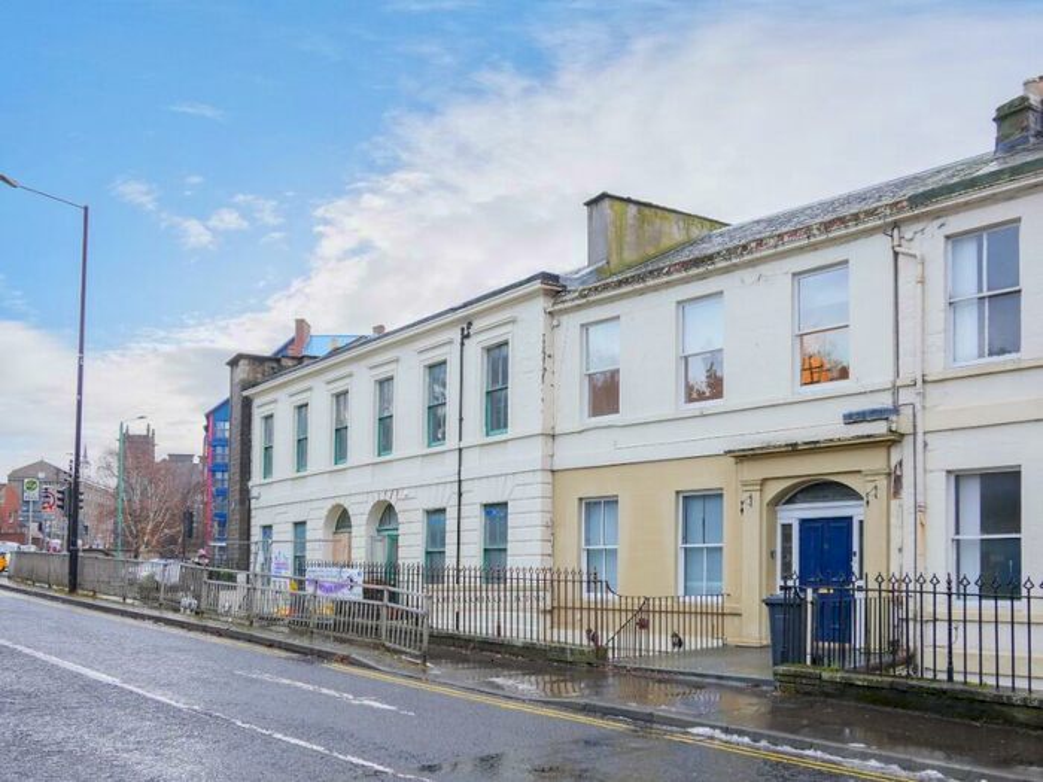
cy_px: 391
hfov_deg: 71.6
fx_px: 723
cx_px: 522
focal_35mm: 24
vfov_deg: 56.8
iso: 320
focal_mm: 12
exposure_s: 1/60
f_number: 4
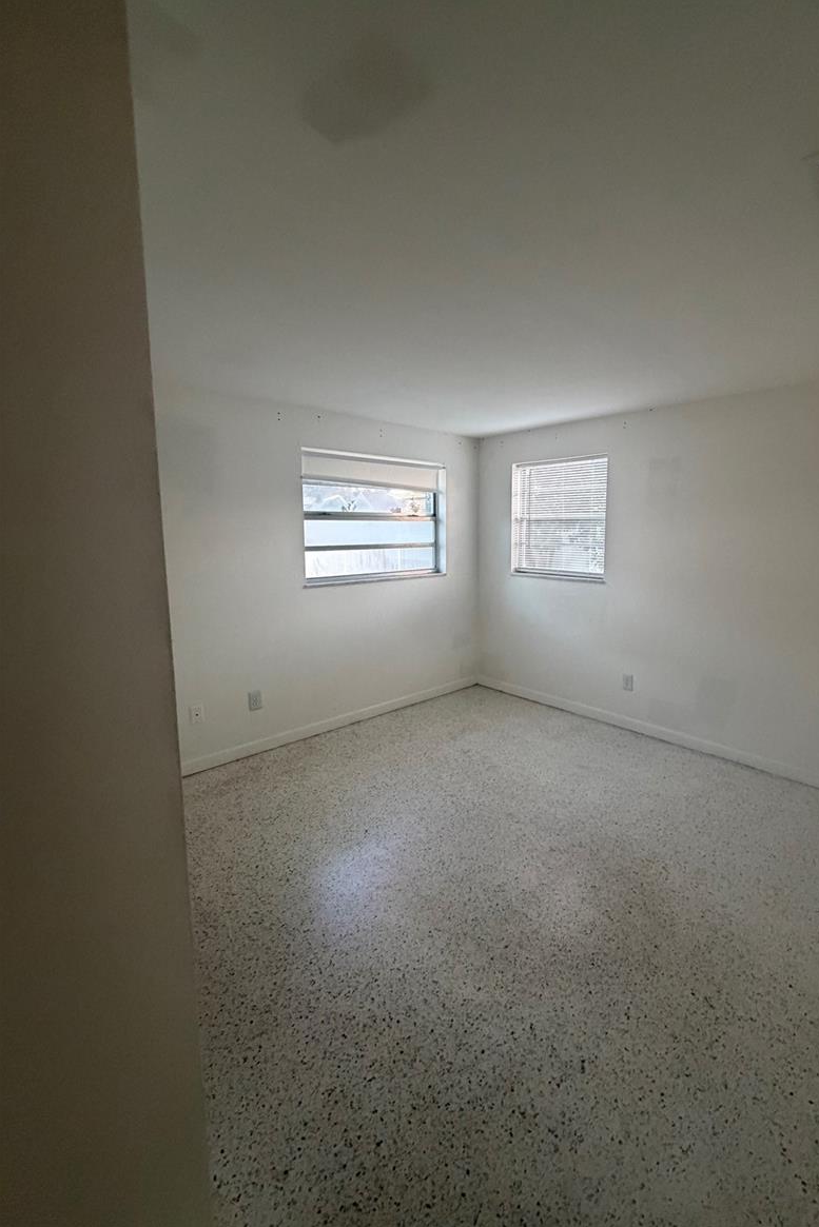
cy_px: 597
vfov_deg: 100.4
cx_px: 473
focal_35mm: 15
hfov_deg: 76.8
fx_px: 512
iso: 500
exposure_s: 1/60
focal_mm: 2.22
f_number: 2.2
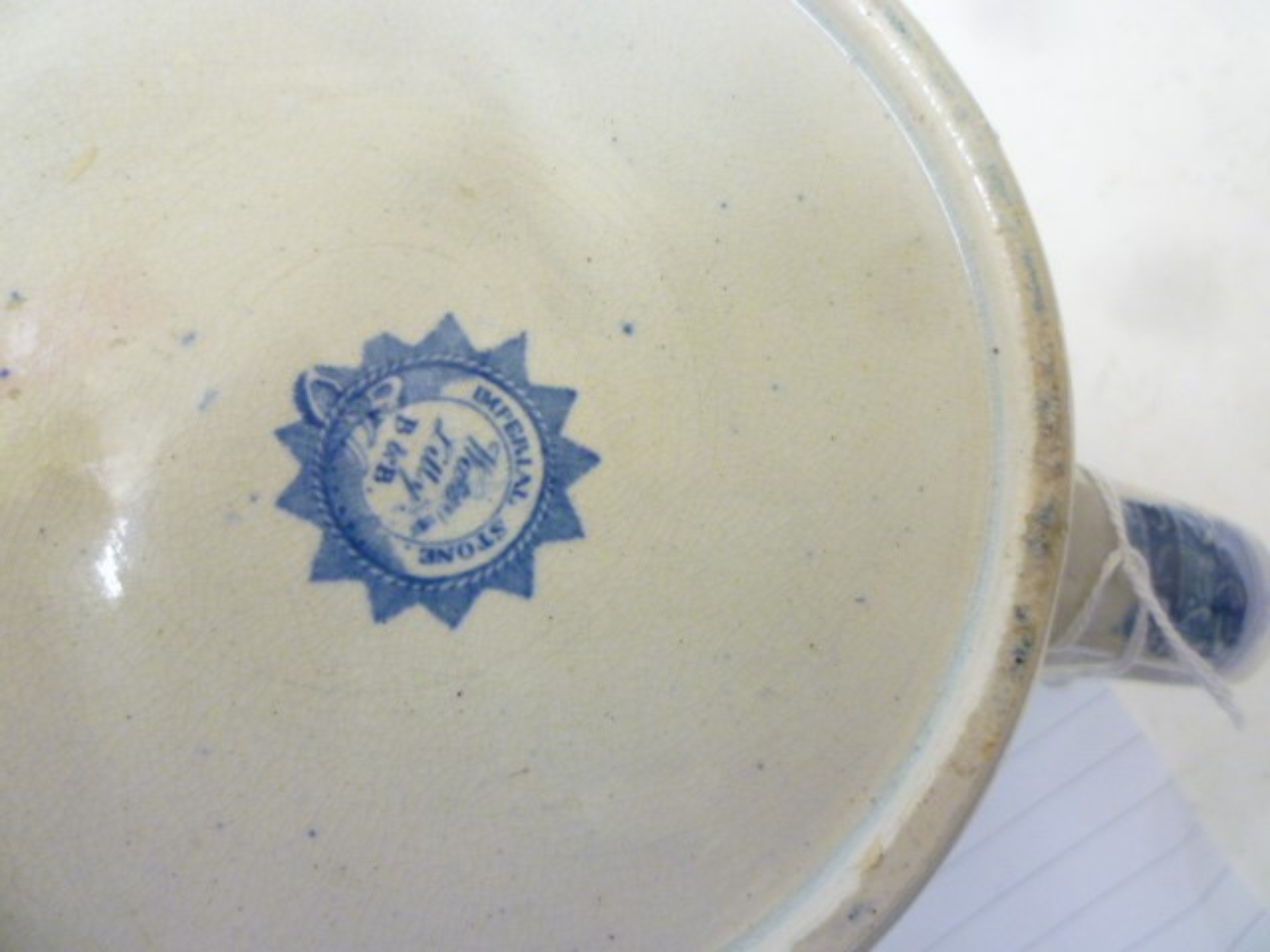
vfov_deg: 48.2
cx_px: 635
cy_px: 476
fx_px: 1064
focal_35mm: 29
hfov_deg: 61.7
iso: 400
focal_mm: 5.2
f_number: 3.3
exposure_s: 1/25
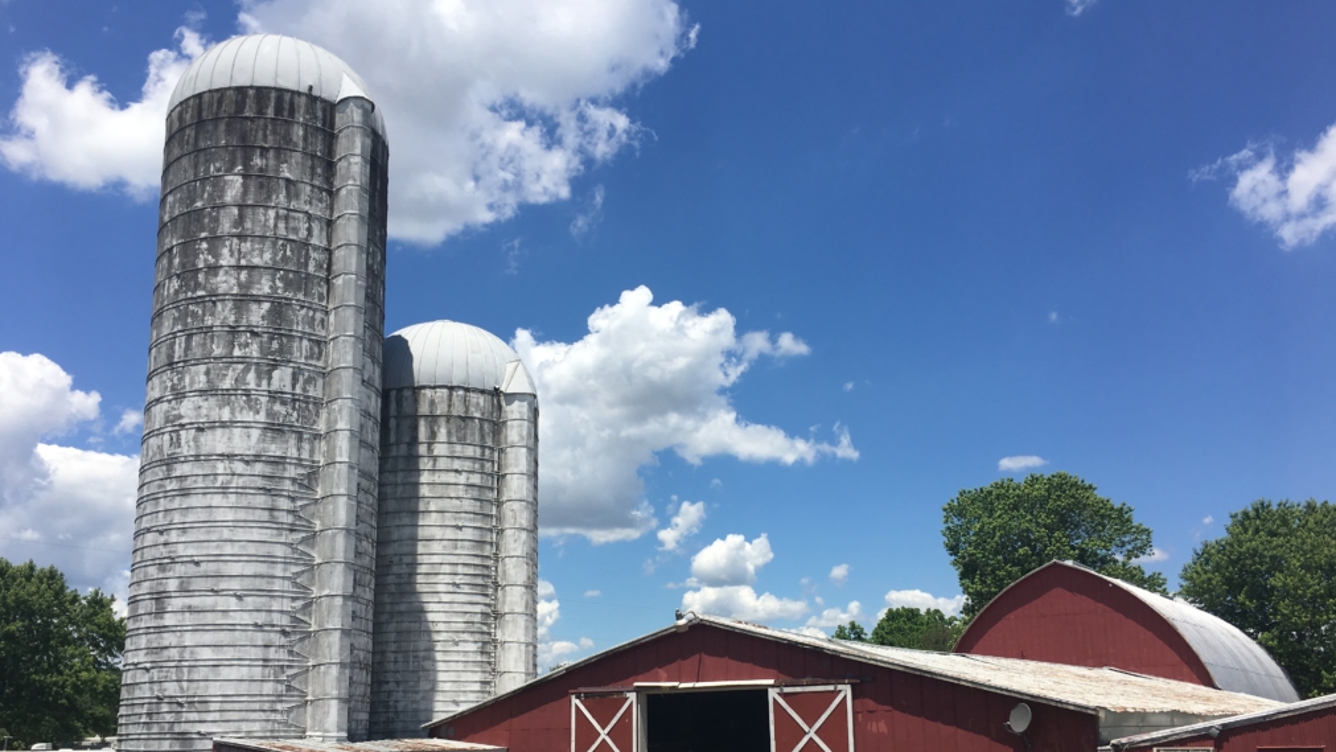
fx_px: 1134
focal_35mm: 32
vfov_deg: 36.4
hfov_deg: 61.0
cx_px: 666
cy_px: 492
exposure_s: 1/2331
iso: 25
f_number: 2.2
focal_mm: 4.15
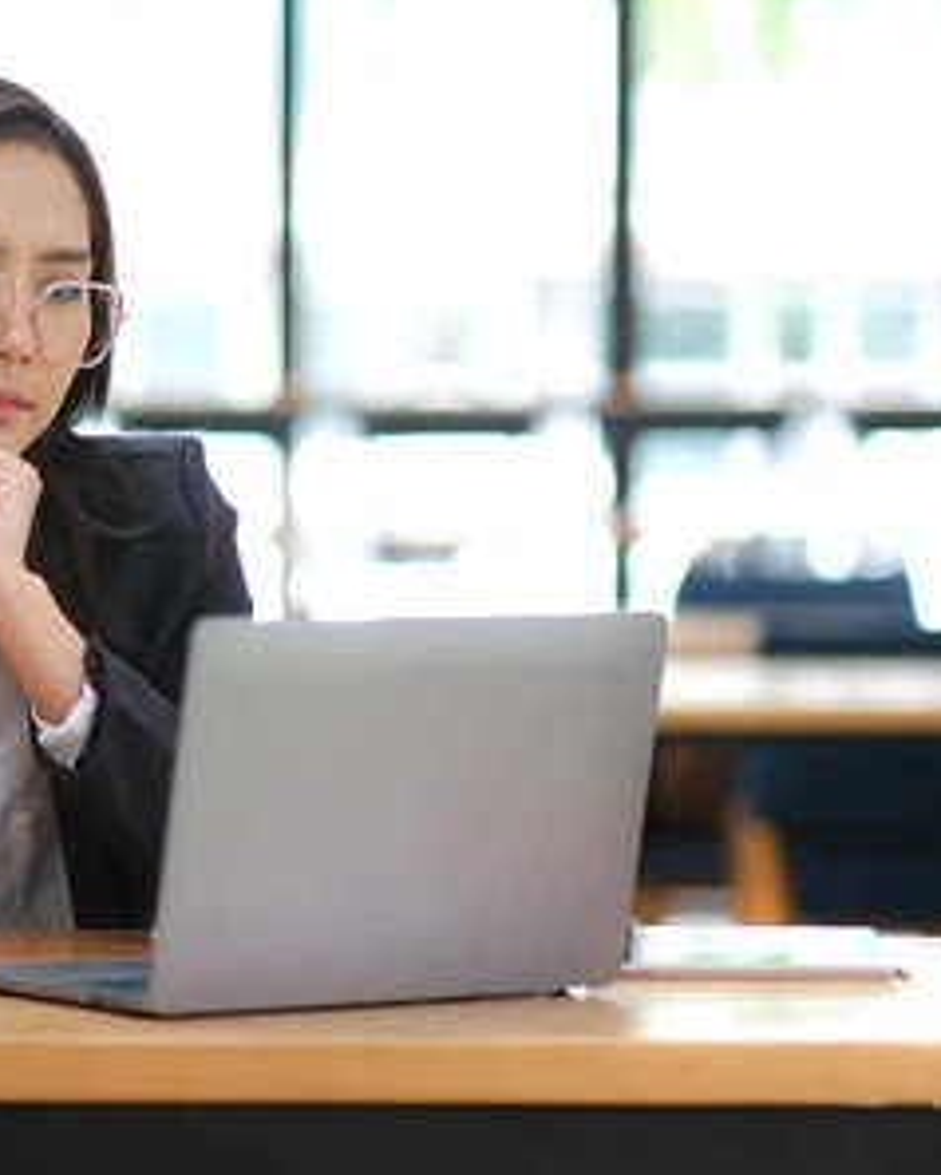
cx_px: 127
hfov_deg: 9.7
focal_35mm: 159
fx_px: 5530
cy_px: 526
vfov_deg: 12.1
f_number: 1.2
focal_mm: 56
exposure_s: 1/125
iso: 160
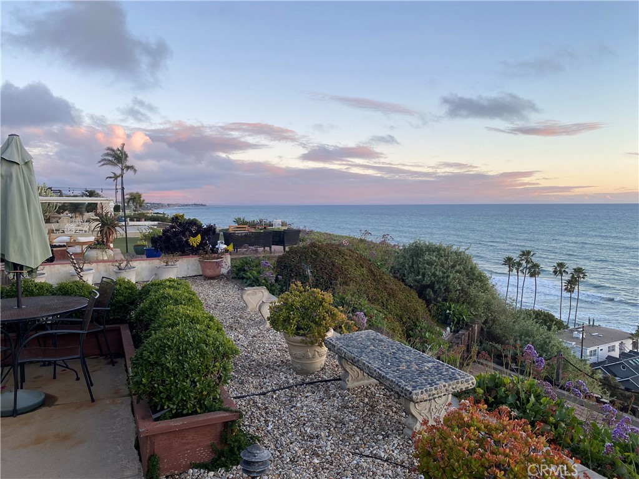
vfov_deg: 53.1
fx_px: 480
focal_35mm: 26
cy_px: 240
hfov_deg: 67.3
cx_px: 320
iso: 32
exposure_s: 1/152
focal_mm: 4.25
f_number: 1.8
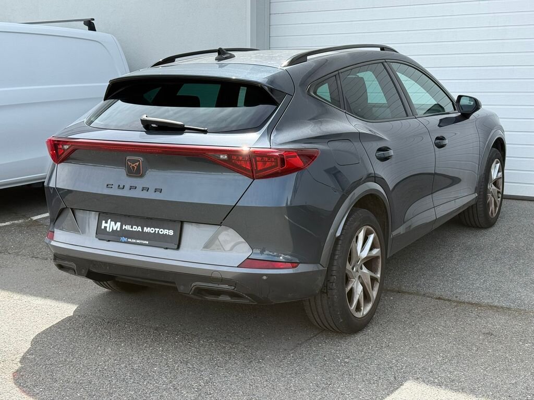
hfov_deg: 39.7
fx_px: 740
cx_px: 267
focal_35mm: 48
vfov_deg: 30.3
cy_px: 200
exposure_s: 1/2208
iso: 80
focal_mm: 6.76
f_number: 1.78
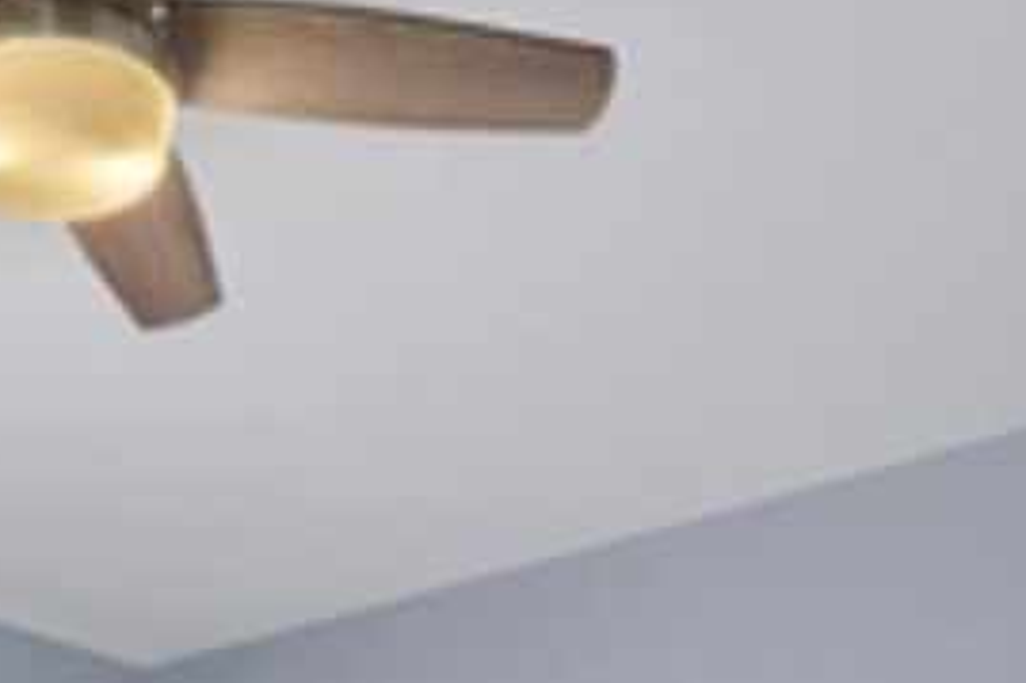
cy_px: 1419
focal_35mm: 81
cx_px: 214
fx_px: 2307
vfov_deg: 13.9
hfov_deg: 24.7
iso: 320
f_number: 9
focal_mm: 17
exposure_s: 1.3
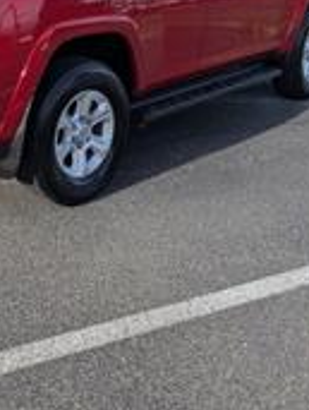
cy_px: 43
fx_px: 628
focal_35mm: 53
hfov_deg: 26.7
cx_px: 31
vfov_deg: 34.2
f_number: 1.7
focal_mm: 4.53
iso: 28
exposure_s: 1/10753
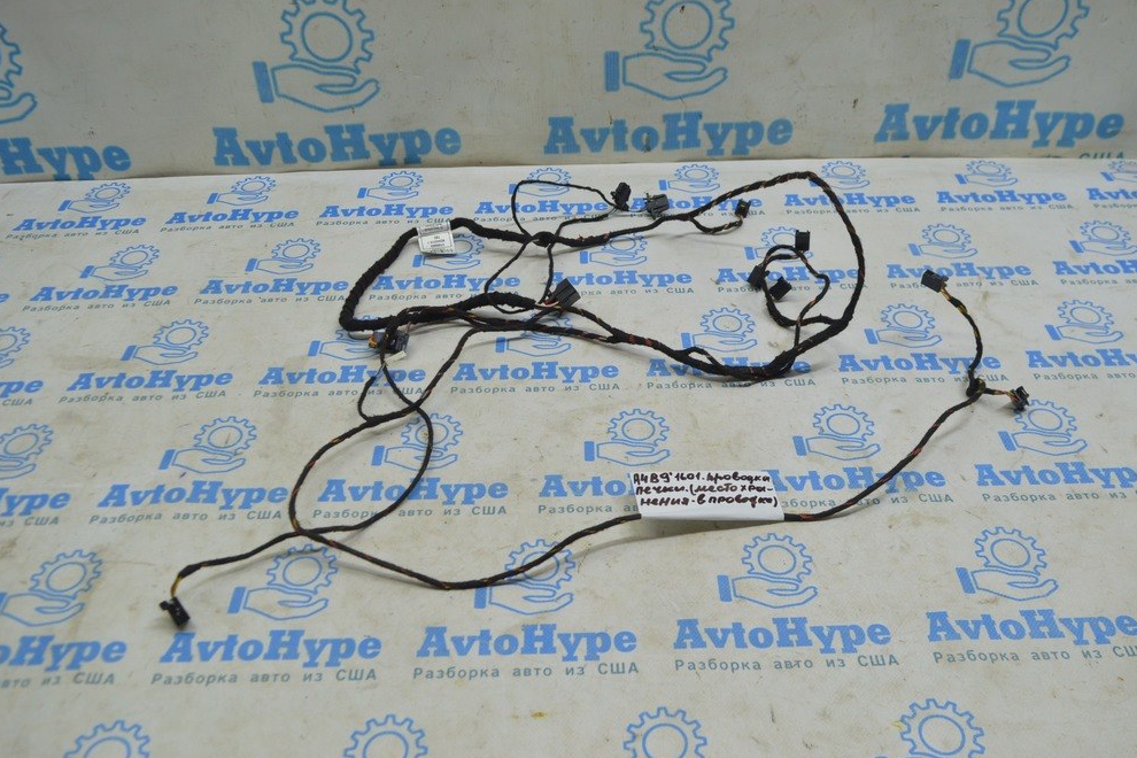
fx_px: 979
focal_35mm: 31
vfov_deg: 42.3
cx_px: 575
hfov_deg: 60.3
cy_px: 383
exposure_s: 1/40
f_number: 5.6
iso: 400
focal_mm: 20
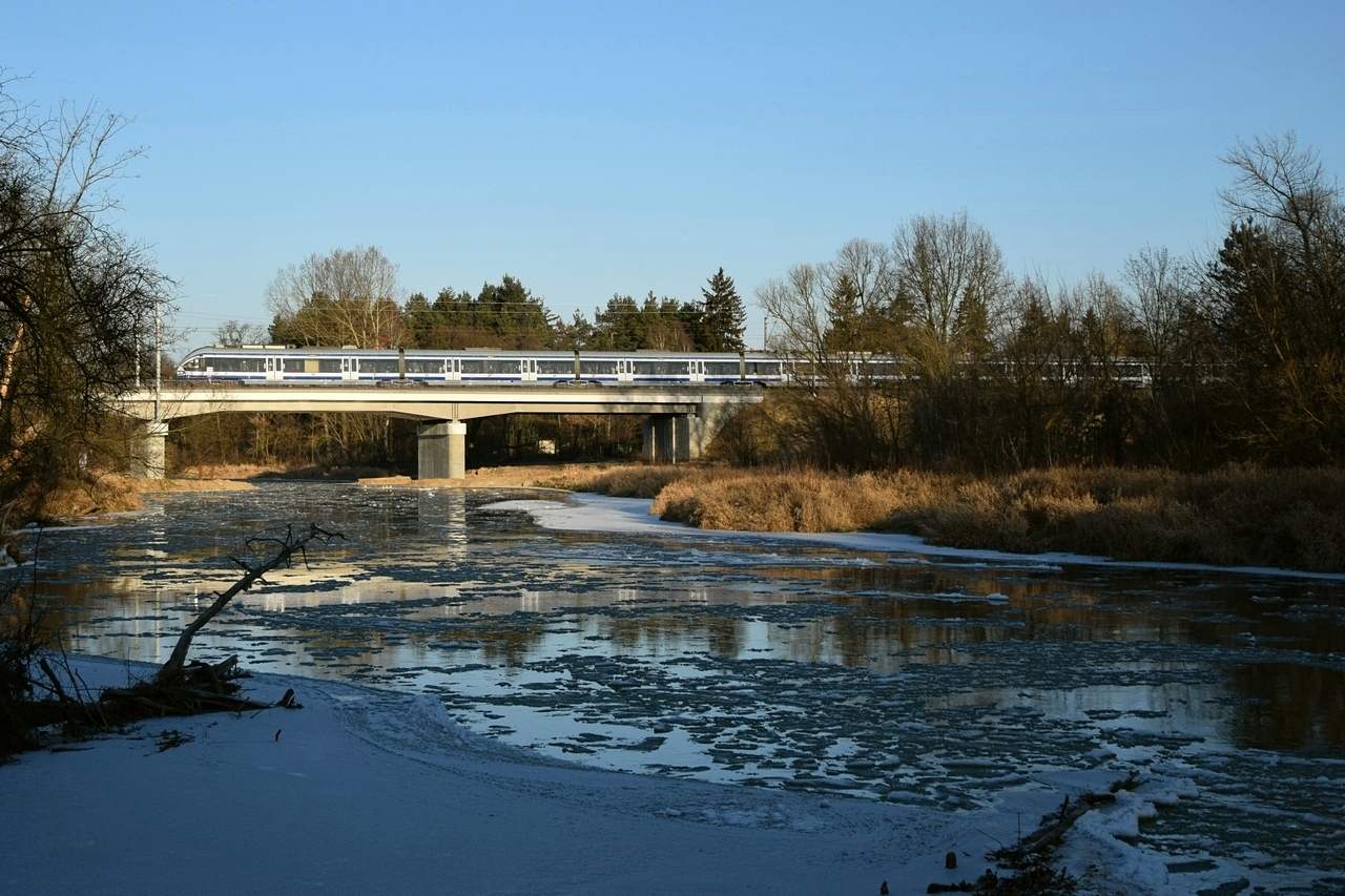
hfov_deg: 46.4
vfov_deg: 31.9
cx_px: 672
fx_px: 1569
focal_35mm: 42
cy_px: 448
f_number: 4
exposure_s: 1/500
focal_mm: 28
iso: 100
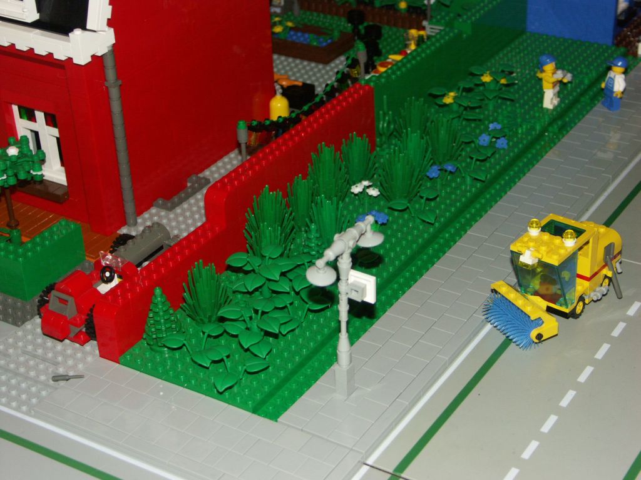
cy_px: 240
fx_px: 1241
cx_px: 320
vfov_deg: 21.9
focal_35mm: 67
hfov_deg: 29.0
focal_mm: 17.07
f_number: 3.2
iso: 200
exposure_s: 1/60
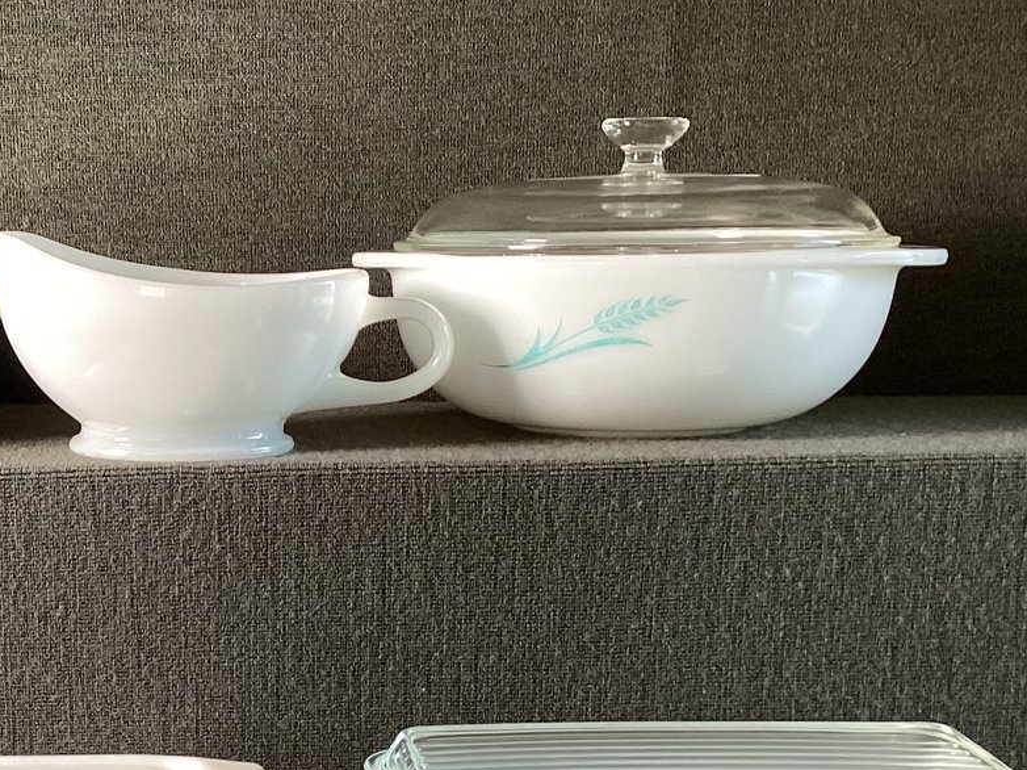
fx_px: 1780
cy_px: 617
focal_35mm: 60
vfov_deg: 24.0
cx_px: 162
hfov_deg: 31.1
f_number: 2.4
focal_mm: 3.3
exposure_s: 1/50
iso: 64
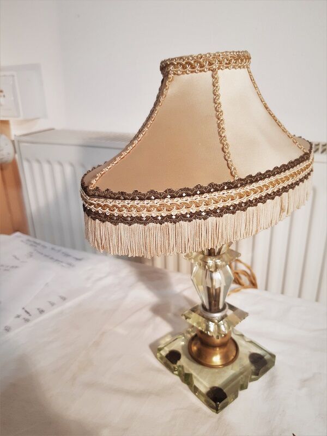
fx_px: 327
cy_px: 218
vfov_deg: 67.3
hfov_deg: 53.1
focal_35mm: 26
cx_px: 164
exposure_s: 1/50
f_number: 1.7
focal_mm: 3.93
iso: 40
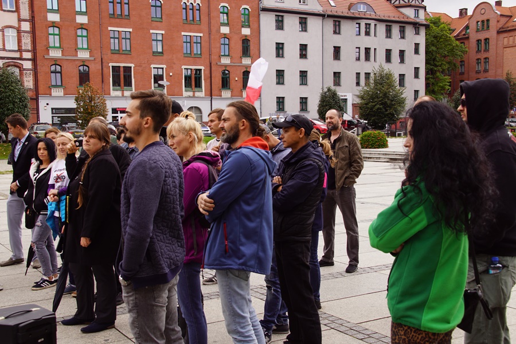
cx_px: 258
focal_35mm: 42
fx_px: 602
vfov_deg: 31.9
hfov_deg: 46.4
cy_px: 172
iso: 100
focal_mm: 28
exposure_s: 1/100
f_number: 8
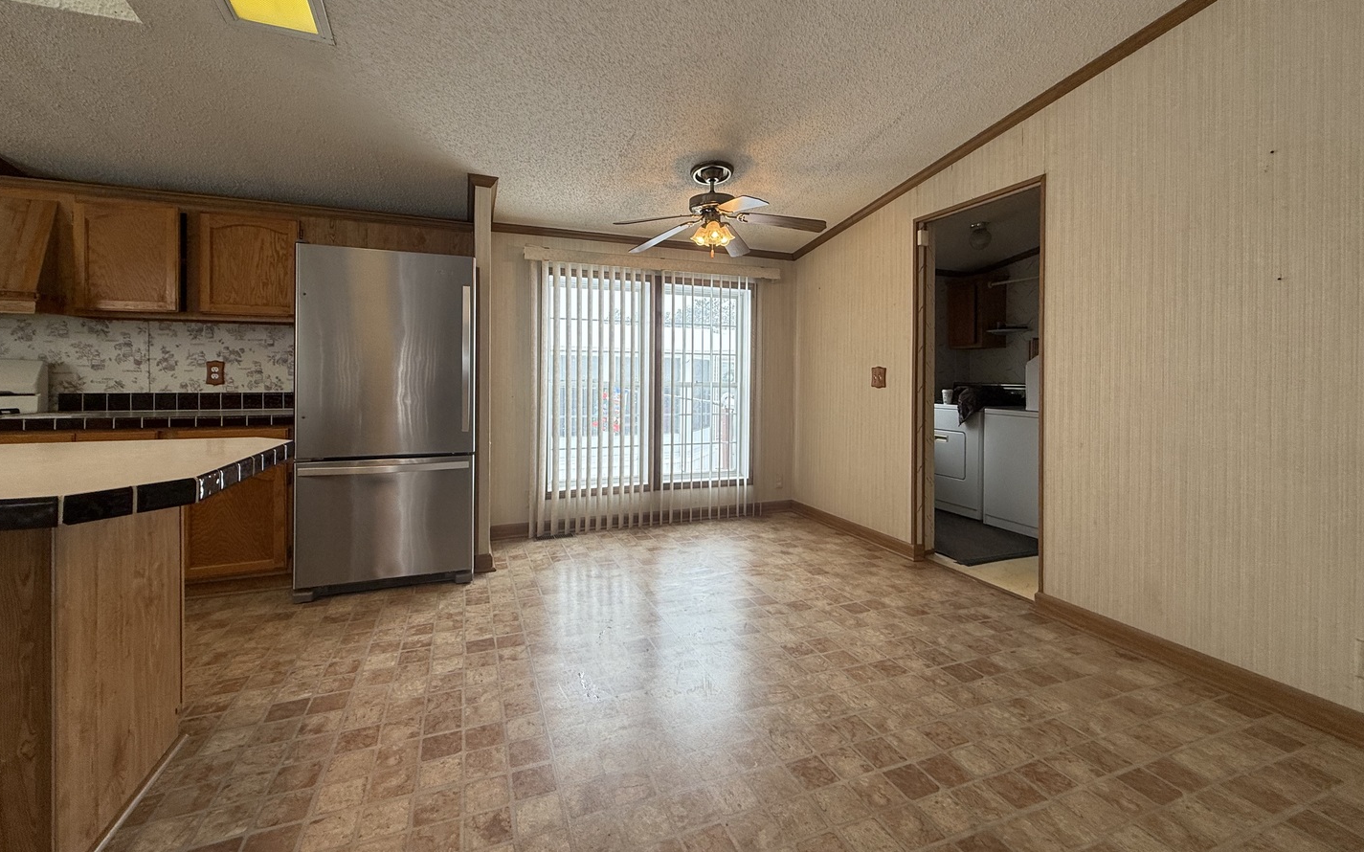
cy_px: 377
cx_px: 677
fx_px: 557
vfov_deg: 74.5
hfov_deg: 101.5
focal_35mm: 15
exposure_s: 1/120
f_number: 2.2
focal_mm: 2.22
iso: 64
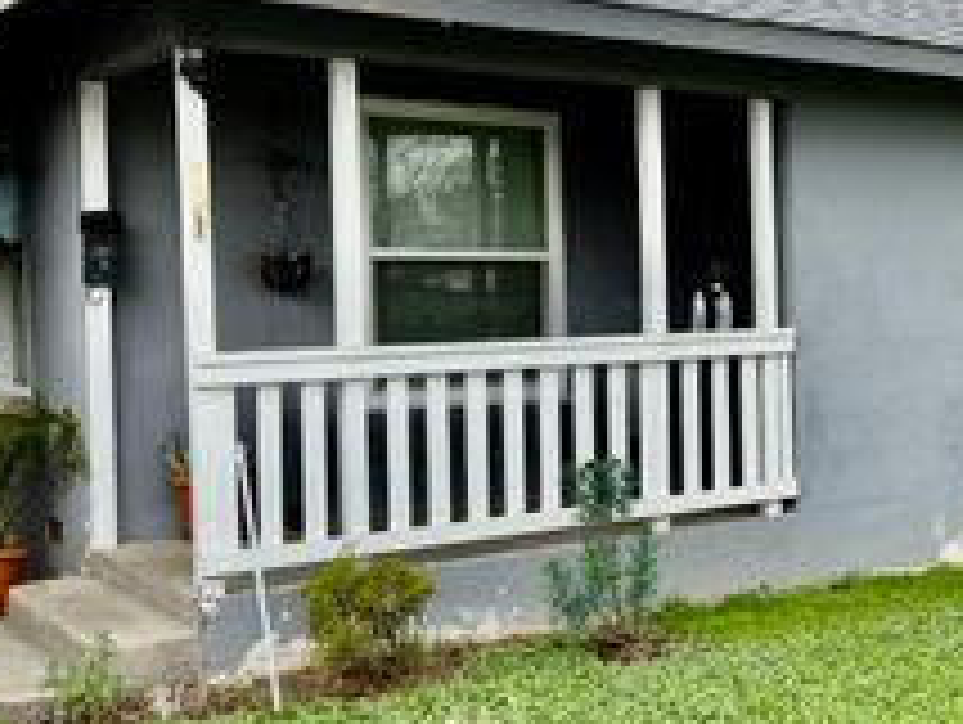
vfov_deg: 26.2
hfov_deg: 32.1
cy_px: 358
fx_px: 1560
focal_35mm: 56
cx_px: 918
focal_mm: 6.76
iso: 80
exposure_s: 1/1361
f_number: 1.78
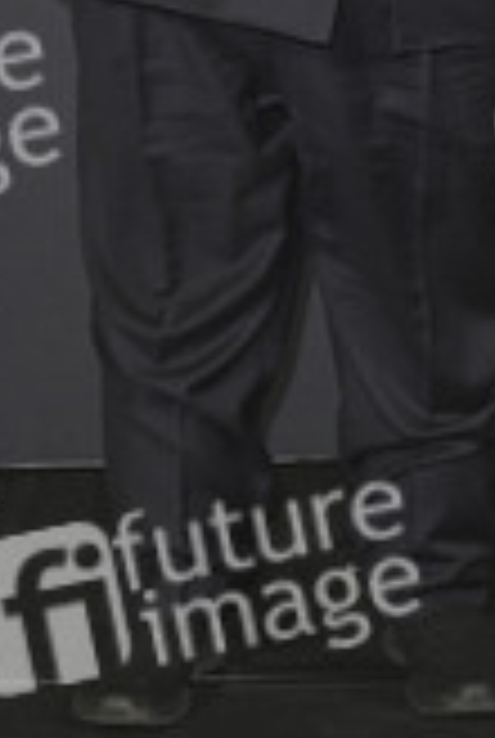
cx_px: 320
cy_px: -86
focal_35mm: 107
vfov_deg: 18.3
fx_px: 2197
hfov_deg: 12.8
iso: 2000
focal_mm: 44
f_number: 5
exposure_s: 1/320
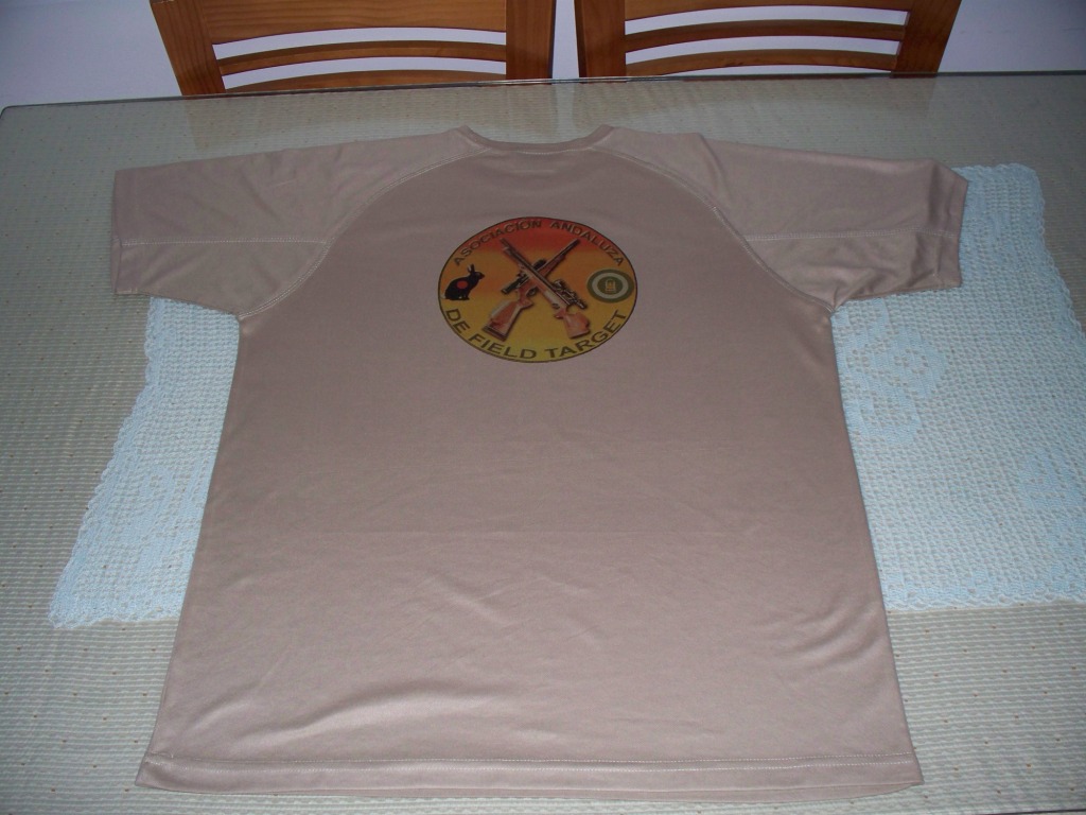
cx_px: 543
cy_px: 408
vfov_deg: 39.7
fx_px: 1129
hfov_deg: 51.4
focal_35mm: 36
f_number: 2.8
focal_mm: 7.54
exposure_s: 1/30
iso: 200
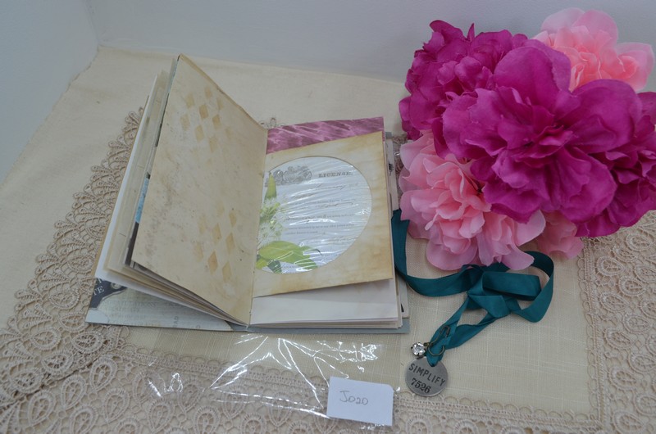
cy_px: 217
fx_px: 546
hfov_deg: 62.0
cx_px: 328
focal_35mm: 30
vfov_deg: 43.4
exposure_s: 1/60
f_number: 8
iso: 320
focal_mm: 20
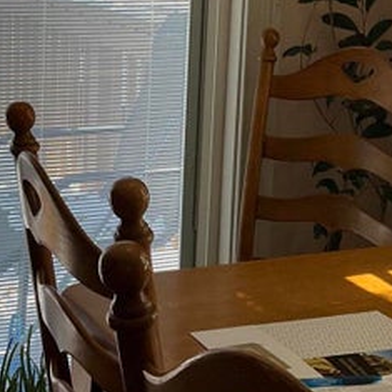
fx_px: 1192
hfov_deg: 18.6
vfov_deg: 18.4
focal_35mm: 93
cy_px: 35
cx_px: 104
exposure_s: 1/181
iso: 20
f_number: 1.8
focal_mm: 3
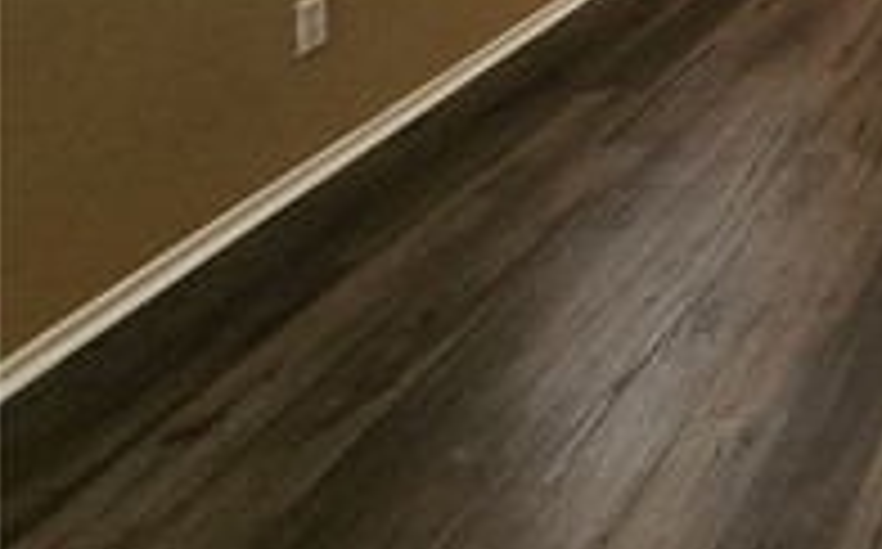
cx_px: 1436
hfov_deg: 25.9
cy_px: -423
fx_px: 1080
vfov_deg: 20.6
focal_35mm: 45
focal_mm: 1.74
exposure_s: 1/60
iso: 40
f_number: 2.2
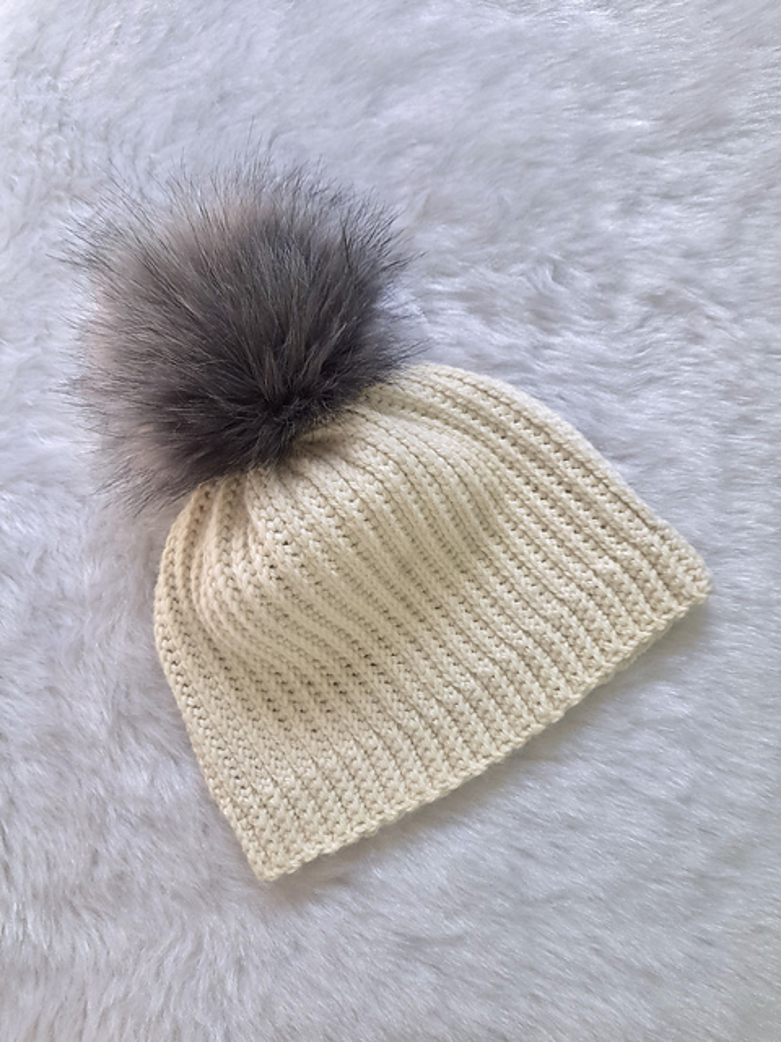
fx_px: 752
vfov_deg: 69.4
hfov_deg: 54.9
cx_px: 390
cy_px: 521
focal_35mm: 25
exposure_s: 1/50
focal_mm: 4.6
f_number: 2
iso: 80
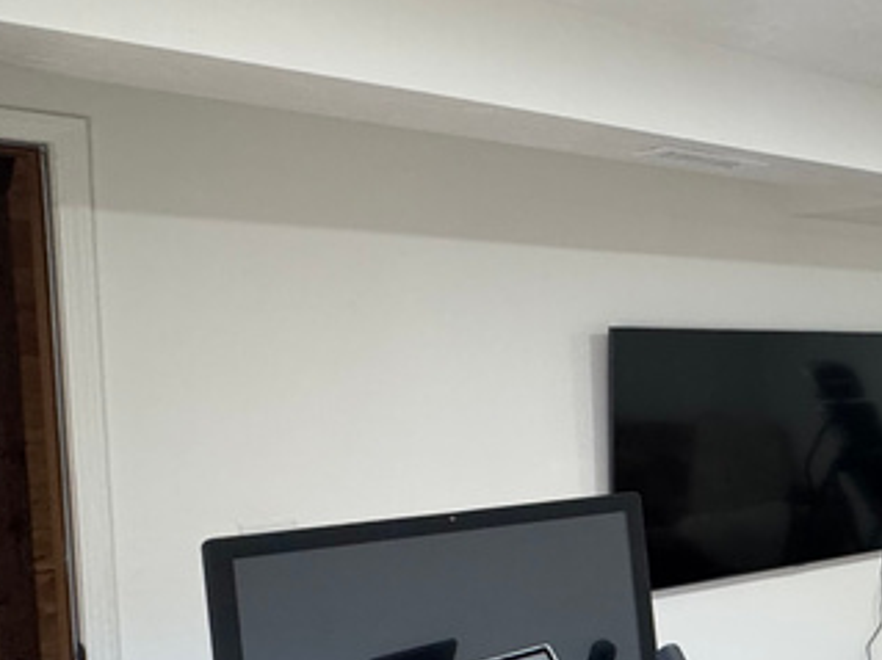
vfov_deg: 31.9
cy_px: 442
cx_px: 998
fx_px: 1146
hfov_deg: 35.3
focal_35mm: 45
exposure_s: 1/99
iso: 320
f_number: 2.2
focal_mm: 2.22
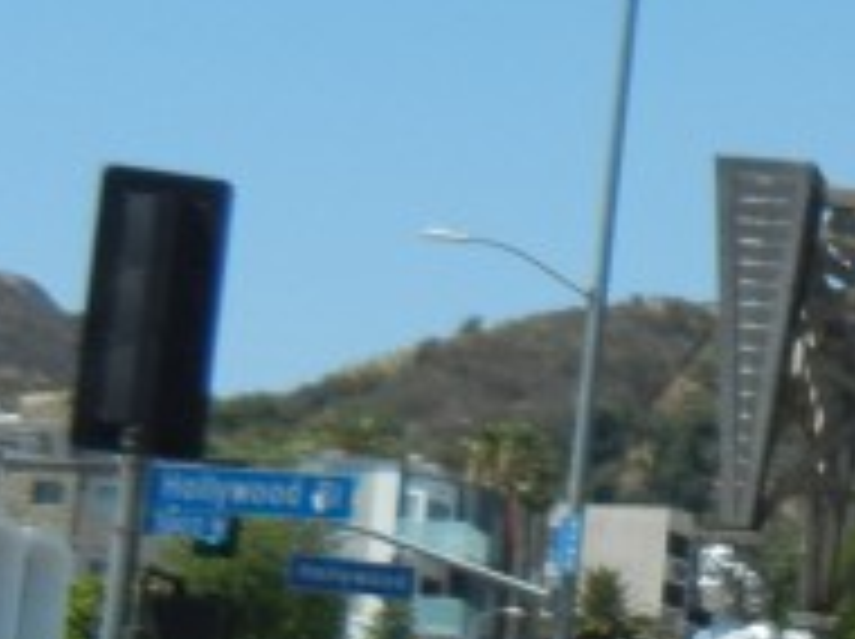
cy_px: 346
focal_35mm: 162
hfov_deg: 11.8
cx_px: 1188
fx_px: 3996
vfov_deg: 9.1
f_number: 7
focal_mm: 5.4
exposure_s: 1/416
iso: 160
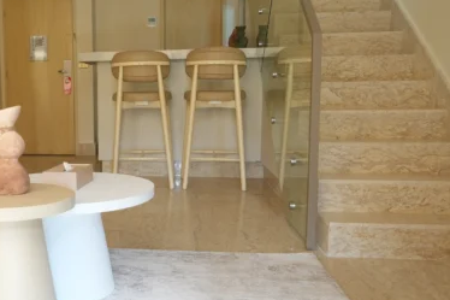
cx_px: 85
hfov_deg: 46.7
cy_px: 154
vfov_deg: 34.2
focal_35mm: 39
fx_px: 487
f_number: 8
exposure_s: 1/4
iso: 250
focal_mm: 19
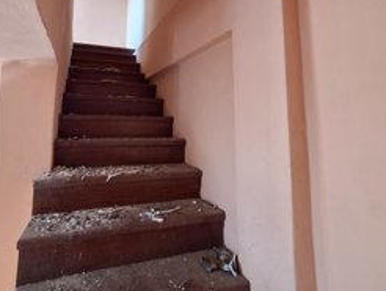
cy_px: 88
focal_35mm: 19
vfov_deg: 66.2
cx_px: 162
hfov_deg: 83.9
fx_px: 212
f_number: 2.2
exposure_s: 1/40
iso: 80
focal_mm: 1.74
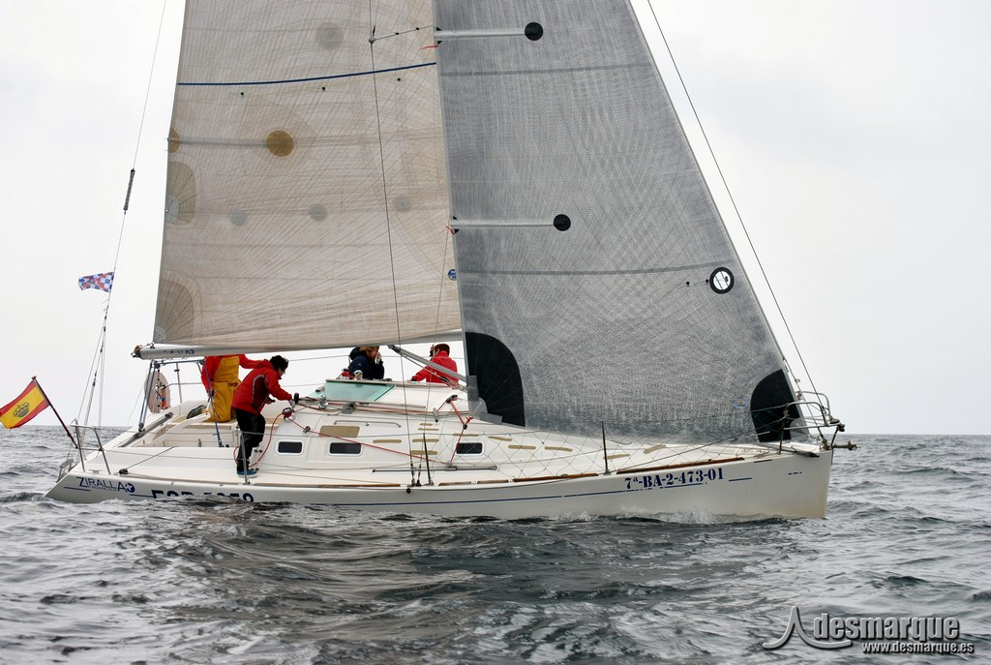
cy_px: 332
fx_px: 2275
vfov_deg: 16.6
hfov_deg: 24.6
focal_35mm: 82
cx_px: 496
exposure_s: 1/250
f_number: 8
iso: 100
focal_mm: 55
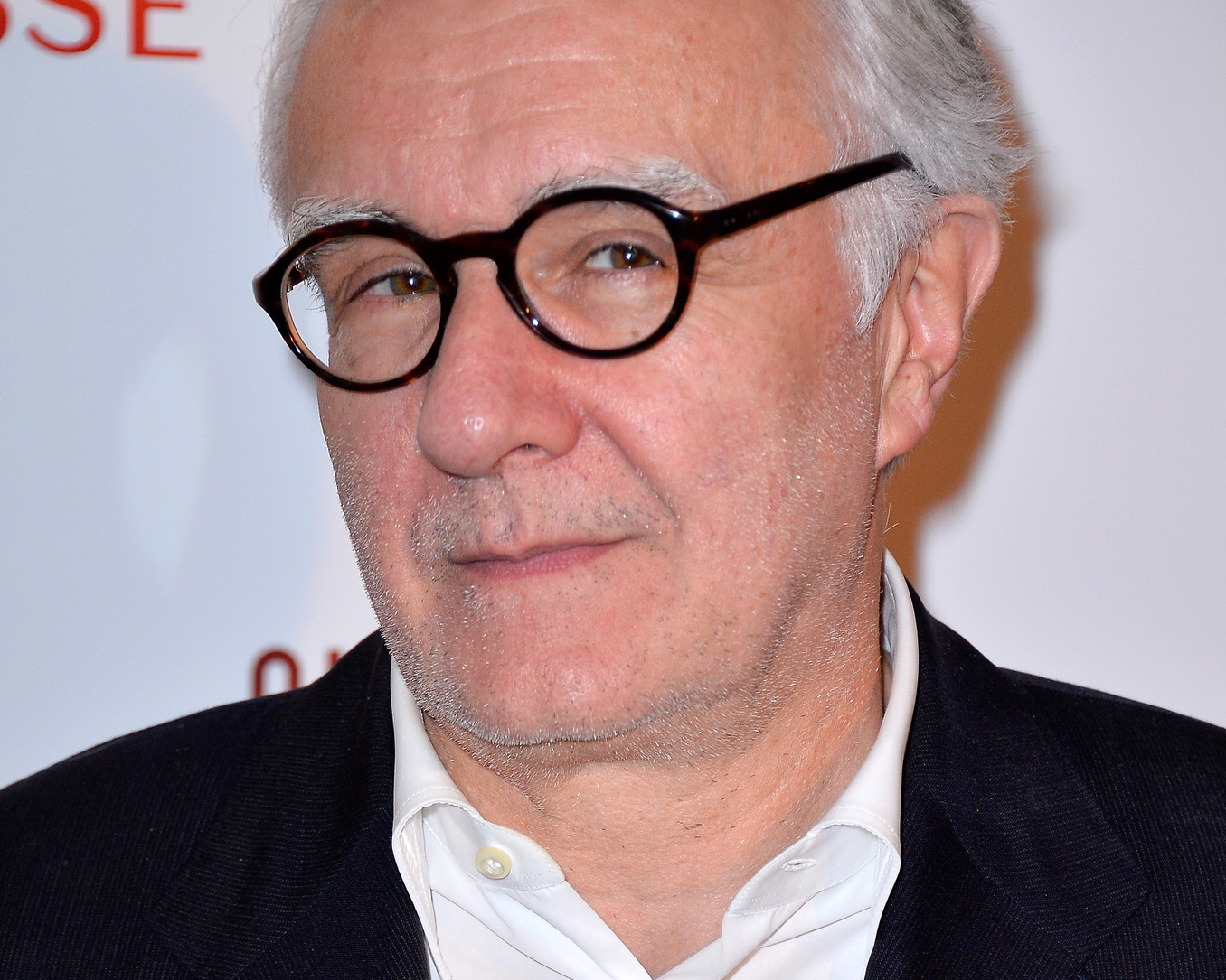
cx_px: 612
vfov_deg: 6.1
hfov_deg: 7.6
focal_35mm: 255
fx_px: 9253
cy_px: 633
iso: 1250
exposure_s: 1/200
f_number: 5.6
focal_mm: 180
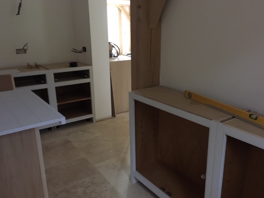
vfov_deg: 46.8
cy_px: 99
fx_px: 229
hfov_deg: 60.0
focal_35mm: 30
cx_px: 134
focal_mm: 4.15
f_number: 2.2
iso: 500
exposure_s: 1/17
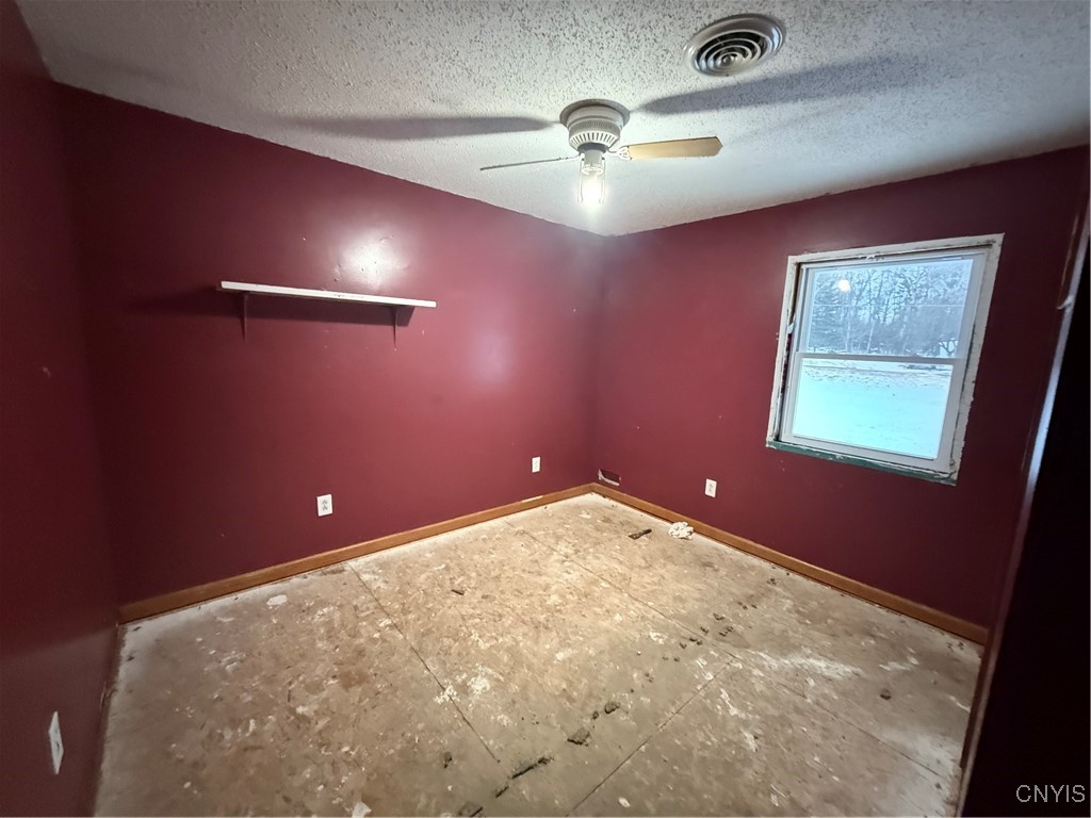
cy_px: 409
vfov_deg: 85.7
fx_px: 441
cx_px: 546
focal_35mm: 14
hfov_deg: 102.1
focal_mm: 2.22
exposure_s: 1/40
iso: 1250
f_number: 2.2
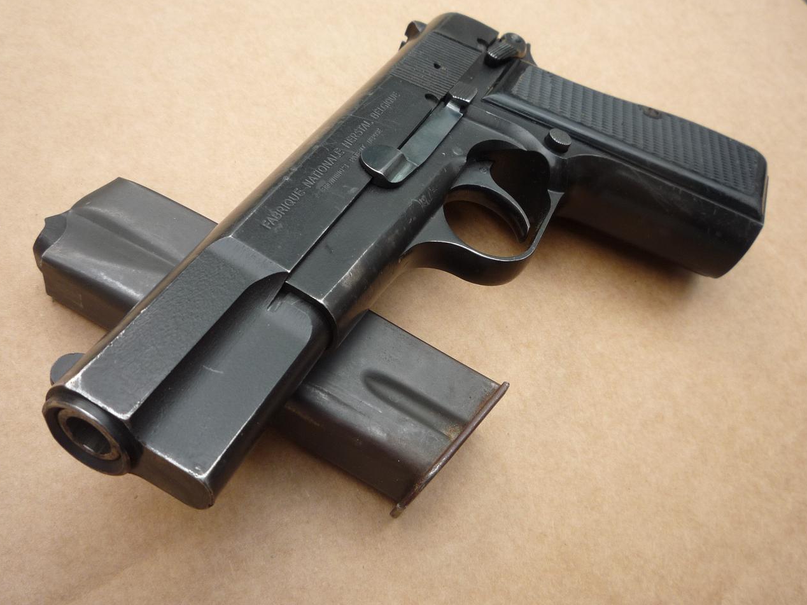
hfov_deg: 56.8
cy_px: 286
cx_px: 421
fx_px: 746
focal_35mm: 32
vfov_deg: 44.1
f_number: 4
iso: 100
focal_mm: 5.2
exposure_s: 1/160
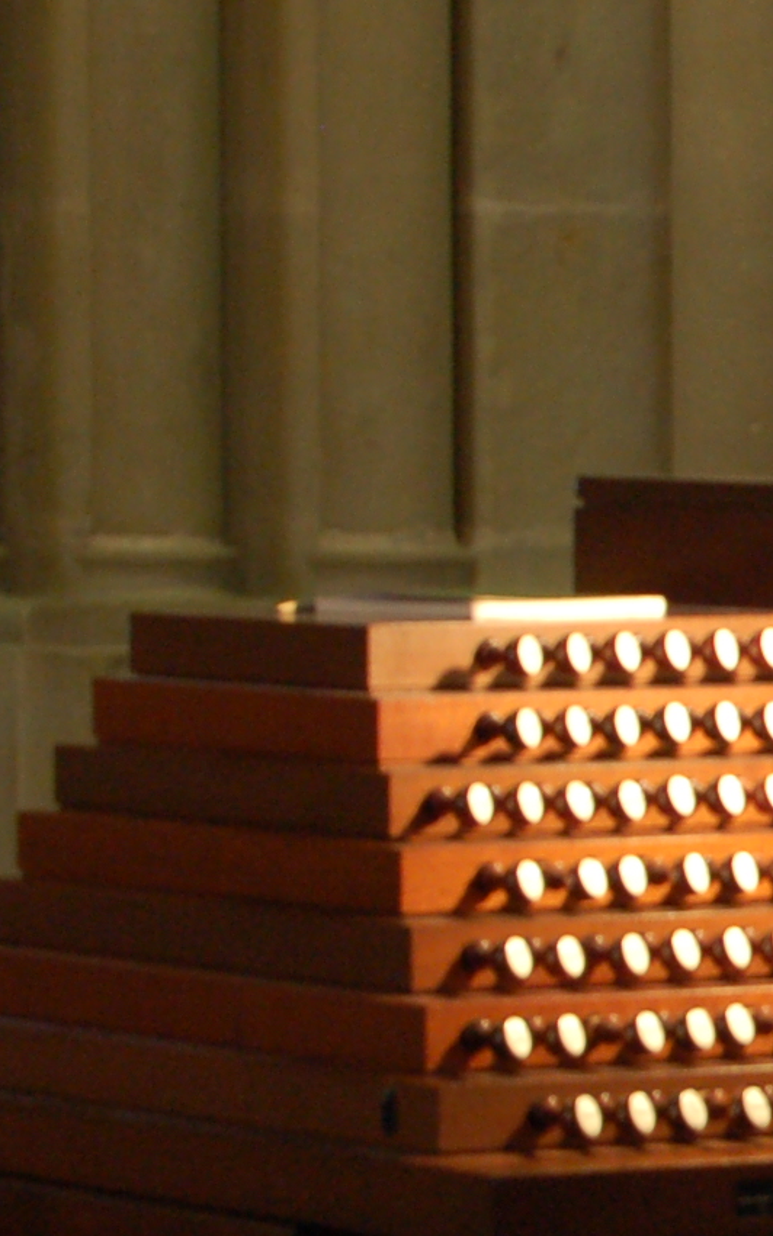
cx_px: 1575
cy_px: 767
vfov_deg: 7.1
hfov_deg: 4.4
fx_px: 10002
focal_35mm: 297
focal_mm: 55
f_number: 5.6
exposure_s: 1/2.5
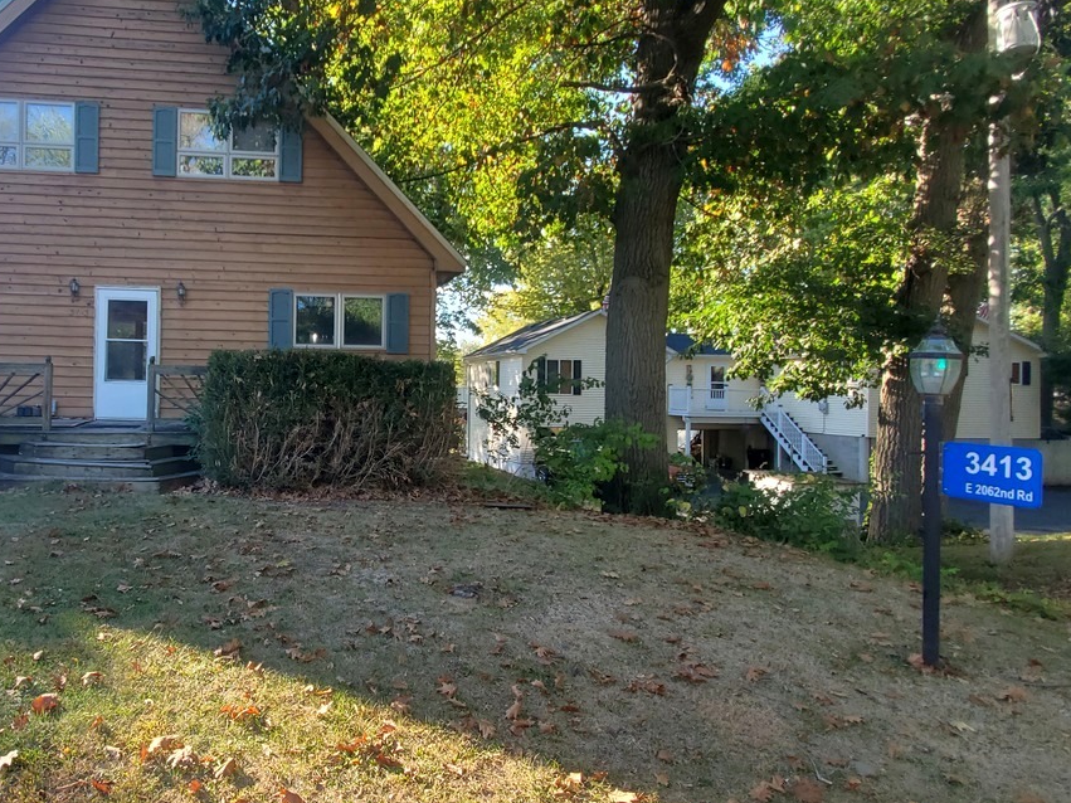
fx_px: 681
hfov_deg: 73.8
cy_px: 371
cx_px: 346
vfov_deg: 61.0
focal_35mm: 22
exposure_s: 1/215
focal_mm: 1.8
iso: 50
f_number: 2.2
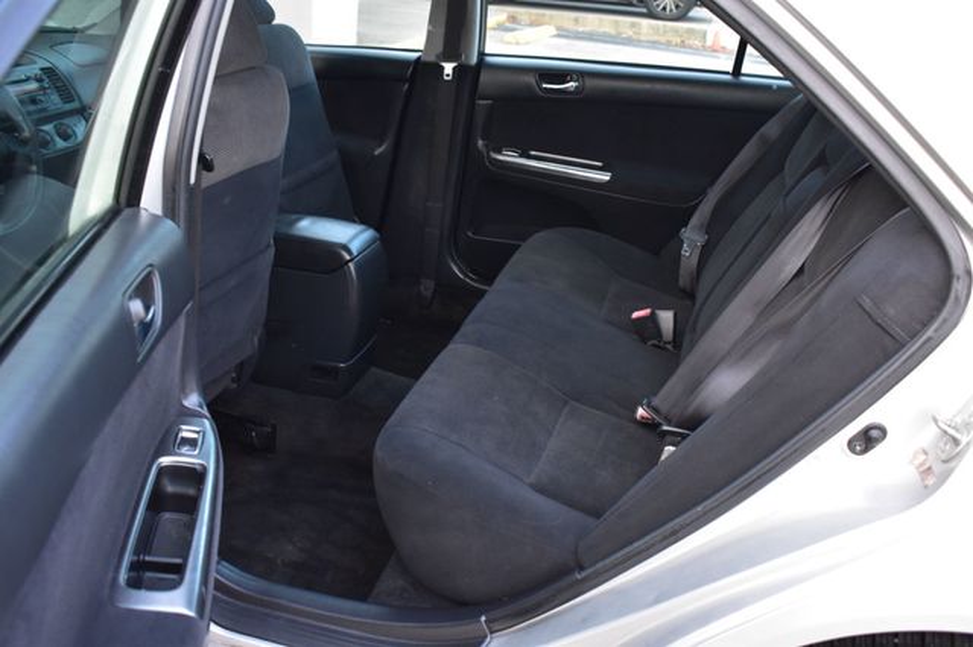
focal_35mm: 34
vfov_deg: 38.3
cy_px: 324
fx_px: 932
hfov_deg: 55.1
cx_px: 486
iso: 1600
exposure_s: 1/15
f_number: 5.6
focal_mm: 23
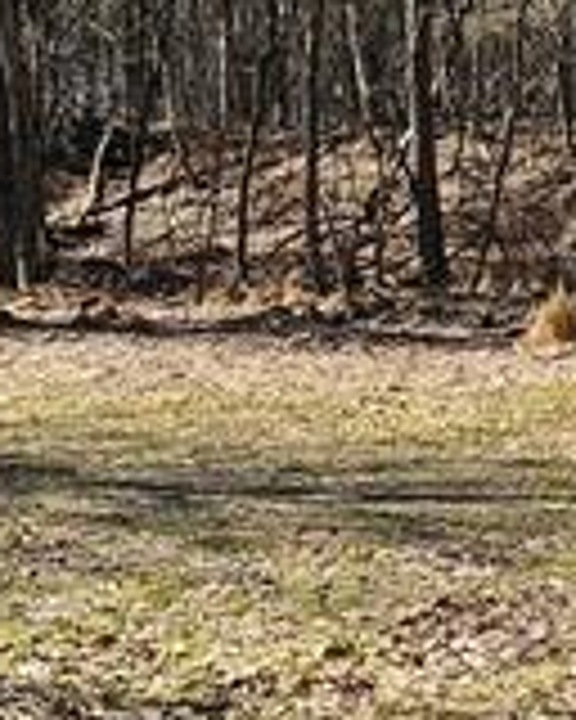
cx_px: 1166
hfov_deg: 15.2
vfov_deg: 23.6
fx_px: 1726
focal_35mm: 81
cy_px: 396
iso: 50
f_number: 2.2
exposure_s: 1/939
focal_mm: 2.2
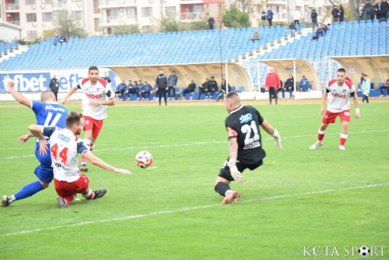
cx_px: 194
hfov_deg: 14.9
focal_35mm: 138
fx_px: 1491
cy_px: 130
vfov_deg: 9.9
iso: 3200
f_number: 4.5
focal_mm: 92
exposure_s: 1/800
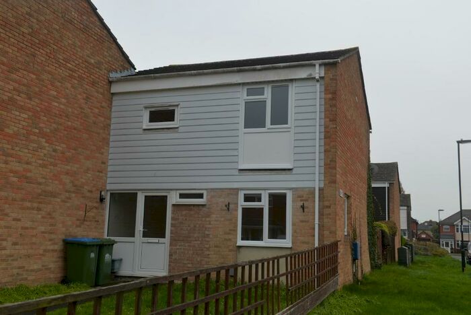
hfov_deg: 48.4
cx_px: 236
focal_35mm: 40
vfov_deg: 33.5
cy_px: 158
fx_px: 524
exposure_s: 1/250
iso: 160
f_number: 8
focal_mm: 40
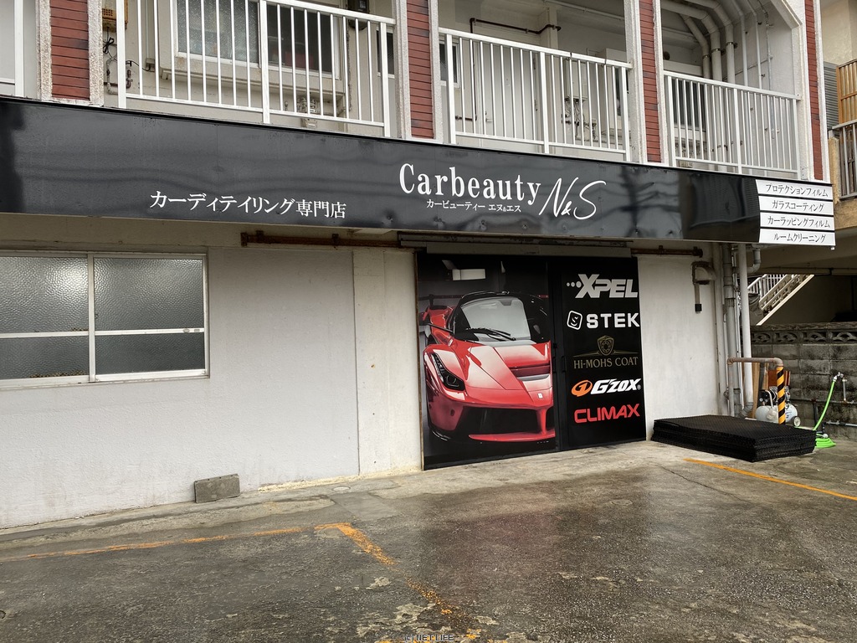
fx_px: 644
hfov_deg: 67.3
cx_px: 428
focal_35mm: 26
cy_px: 322
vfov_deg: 53.1
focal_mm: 4.25
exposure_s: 1/121
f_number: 1.8
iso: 64
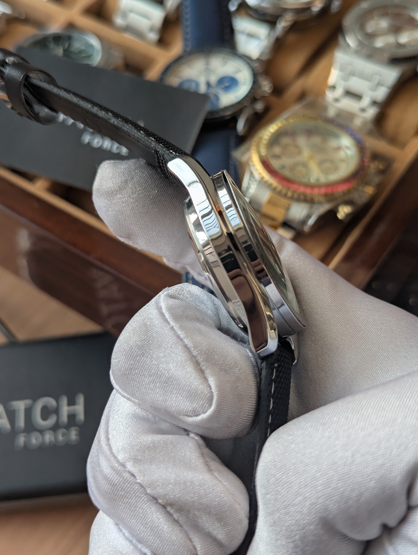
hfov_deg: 30.3
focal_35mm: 48
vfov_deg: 39.6
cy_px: 278
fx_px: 771
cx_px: 209
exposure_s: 1/424
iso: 45
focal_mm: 6.81
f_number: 1.85
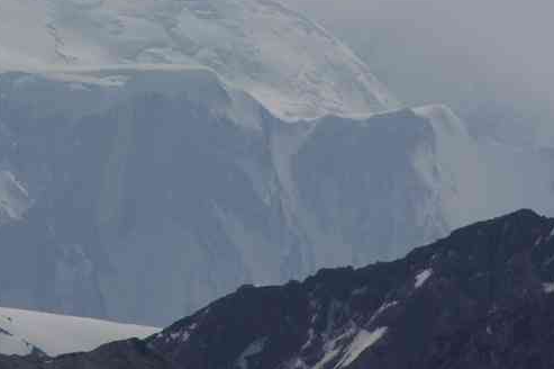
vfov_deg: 1.8
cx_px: 124
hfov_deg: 2.7
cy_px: 61
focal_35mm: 762
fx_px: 11718
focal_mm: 250
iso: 100
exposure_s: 1/350
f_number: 13
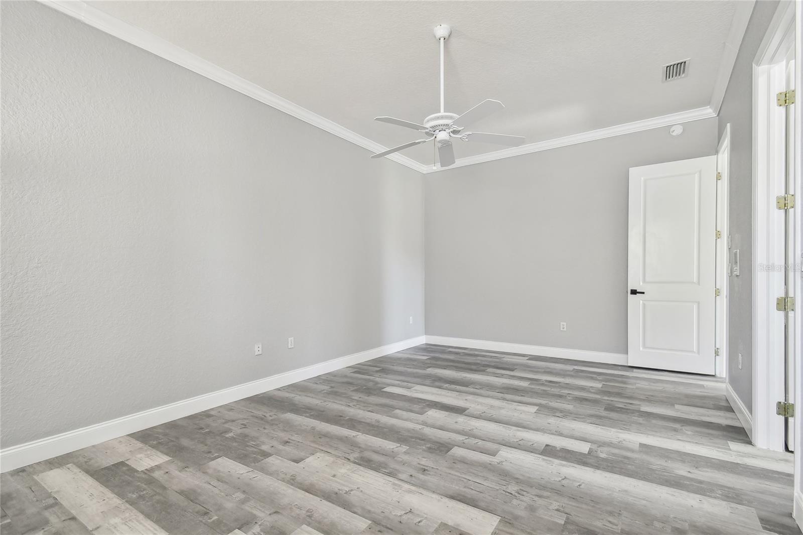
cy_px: 268
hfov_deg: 100.4
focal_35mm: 15
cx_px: 402
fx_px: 334
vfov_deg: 77.3
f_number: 7.1
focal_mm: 10
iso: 100
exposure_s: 1/3.33
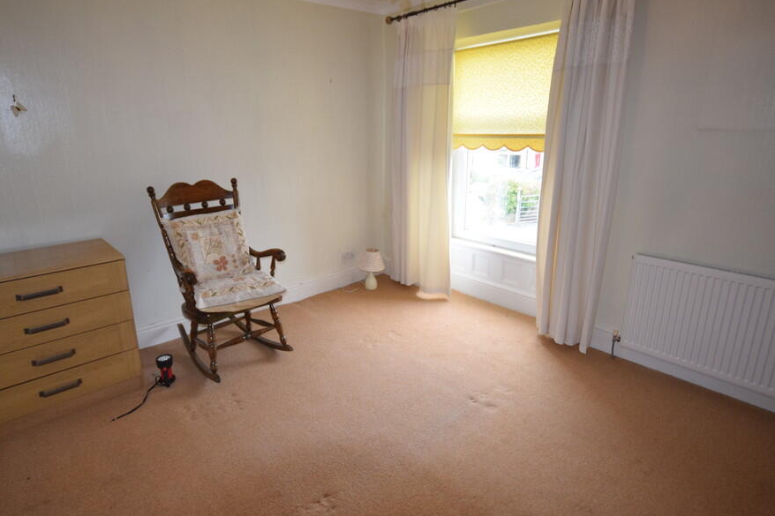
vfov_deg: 59.5
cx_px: 352
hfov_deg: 81.0
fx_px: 452
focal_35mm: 21
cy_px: 250
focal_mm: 12
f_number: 5
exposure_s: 1/100
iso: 800
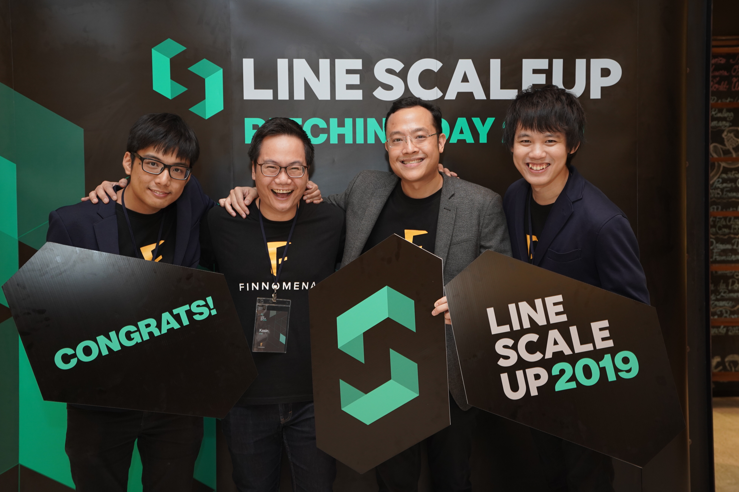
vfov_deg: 38.9
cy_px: 246
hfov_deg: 55.8
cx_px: 370
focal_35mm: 34
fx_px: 698
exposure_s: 1/80
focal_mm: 34
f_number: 4
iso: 1250
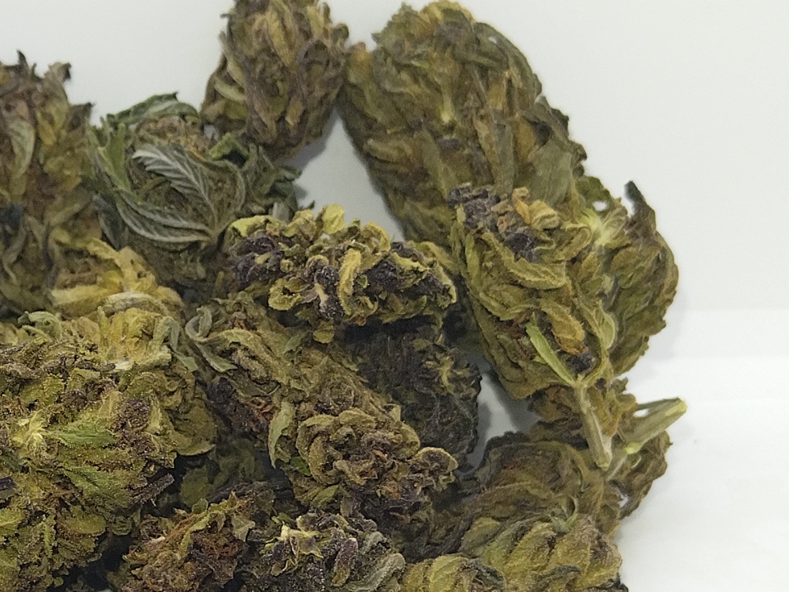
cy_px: 439
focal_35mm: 104
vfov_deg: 14.2
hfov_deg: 18.7
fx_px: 2371
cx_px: 121
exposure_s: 1/120
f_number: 1.9
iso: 135
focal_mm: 4.94
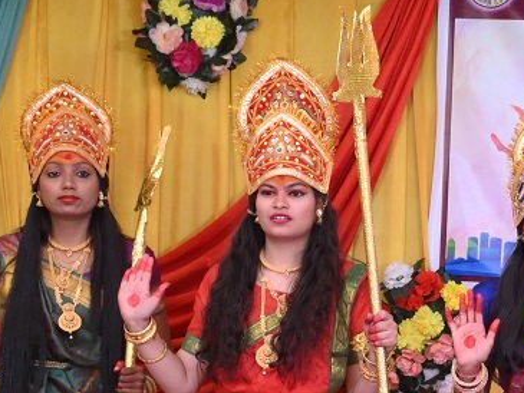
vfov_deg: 7.0
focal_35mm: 210
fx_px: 3180
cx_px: 1021
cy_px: 480
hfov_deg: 8.9
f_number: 6.3
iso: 2500
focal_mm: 44
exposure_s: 1/200
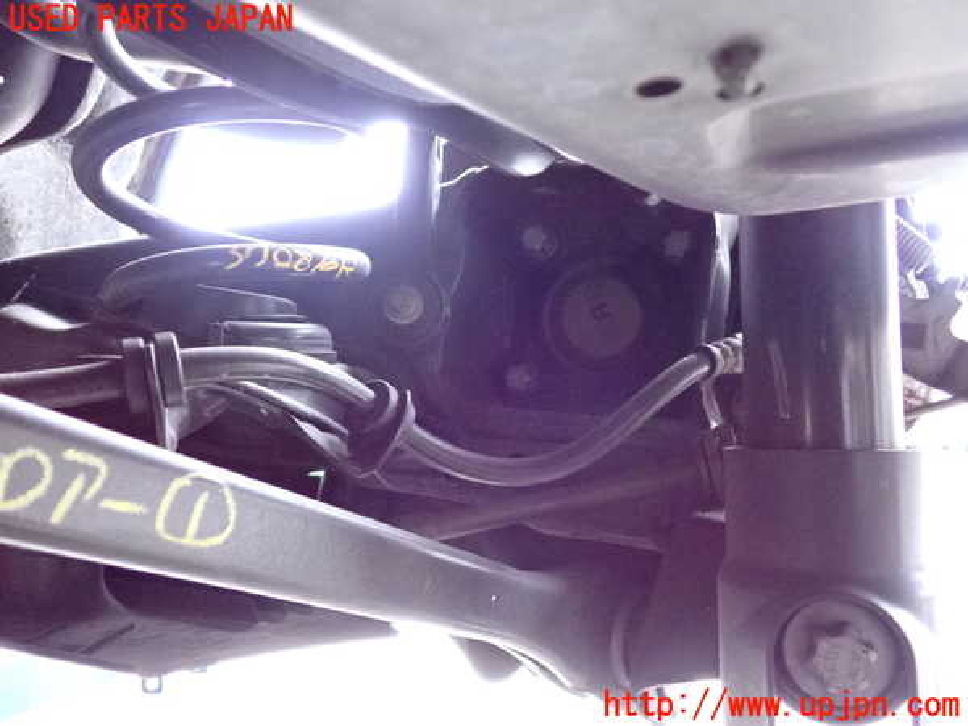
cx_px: 484
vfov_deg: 46.8
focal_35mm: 30
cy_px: 363
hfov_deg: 60.0
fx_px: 839
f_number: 2.3
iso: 2000
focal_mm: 5.4
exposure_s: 1/125
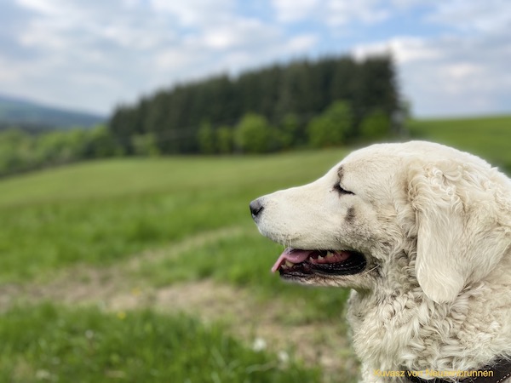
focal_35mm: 26
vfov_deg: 53.1
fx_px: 384
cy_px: 192
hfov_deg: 67.3
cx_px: 256
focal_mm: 4.25
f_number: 1.8
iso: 32
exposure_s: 1/1063
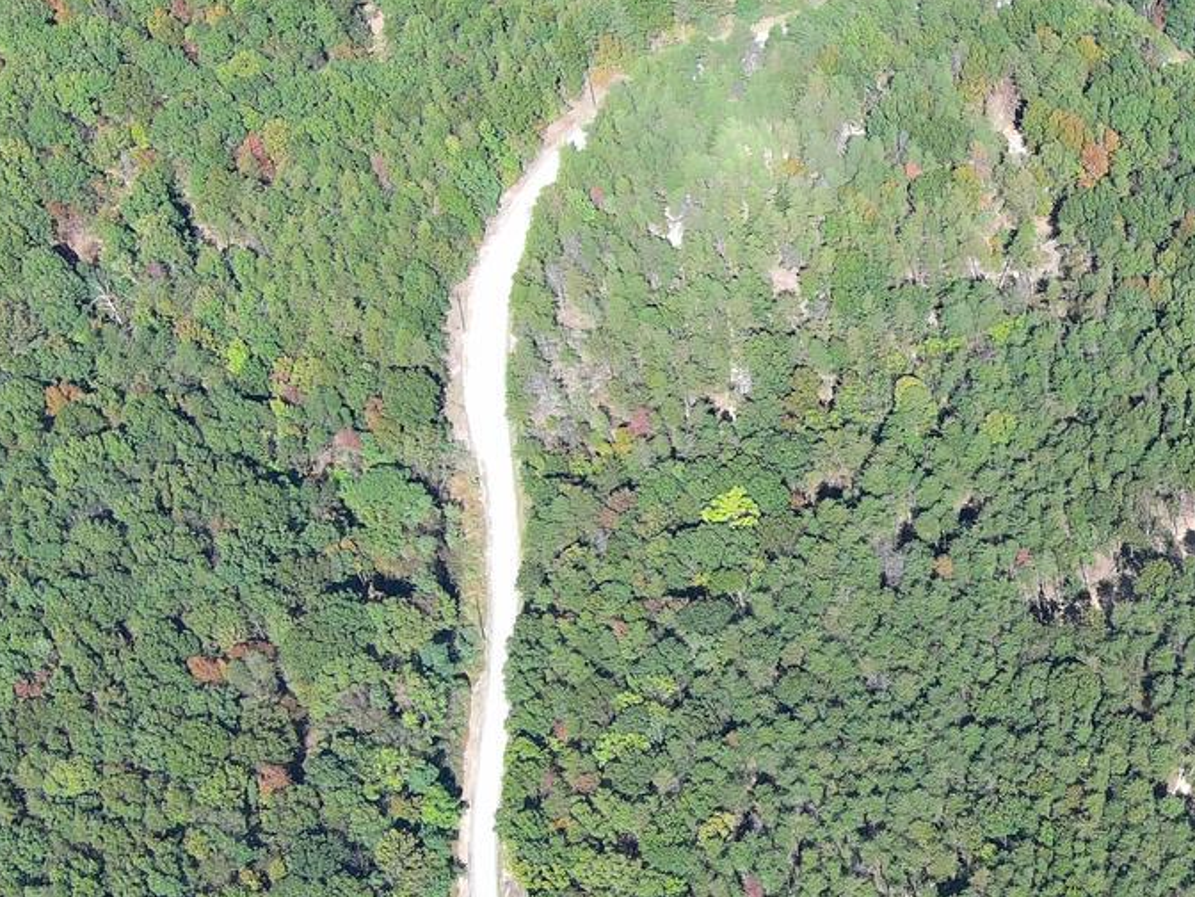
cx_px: 1293
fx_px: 2934
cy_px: 604
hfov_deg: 21.9
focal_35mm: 85
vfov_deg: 17.3
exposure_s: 1/459
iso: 100
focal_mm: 10.57
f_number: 2.8
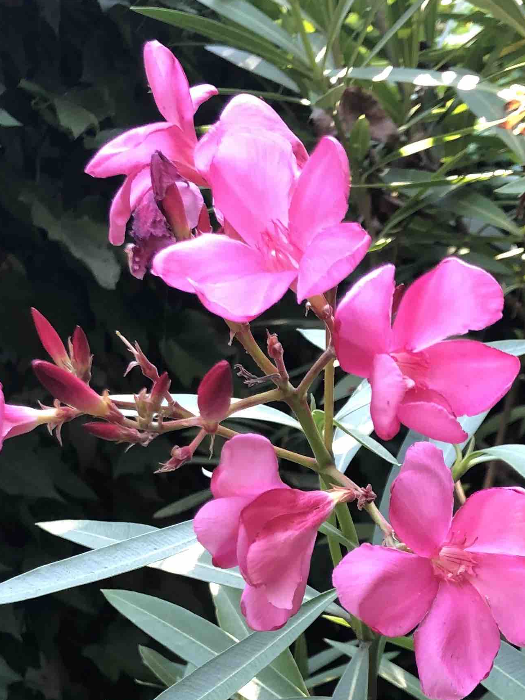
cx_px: 225
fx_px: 1335
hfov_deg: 22.2
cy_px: 568
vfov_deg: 28.7
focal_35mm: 66
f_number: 1.8
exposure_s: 1/24
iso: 40
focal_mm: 3.99
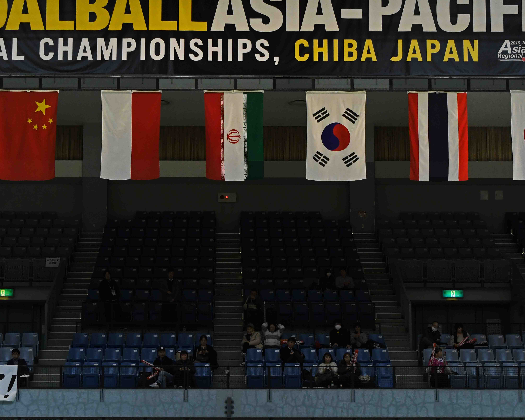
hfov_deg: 28.2
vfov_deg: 22.7
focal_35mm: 67
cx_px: 213
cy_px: 284
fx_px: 1041
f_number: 2.8
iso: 1600
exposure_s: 1/400
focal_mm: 38
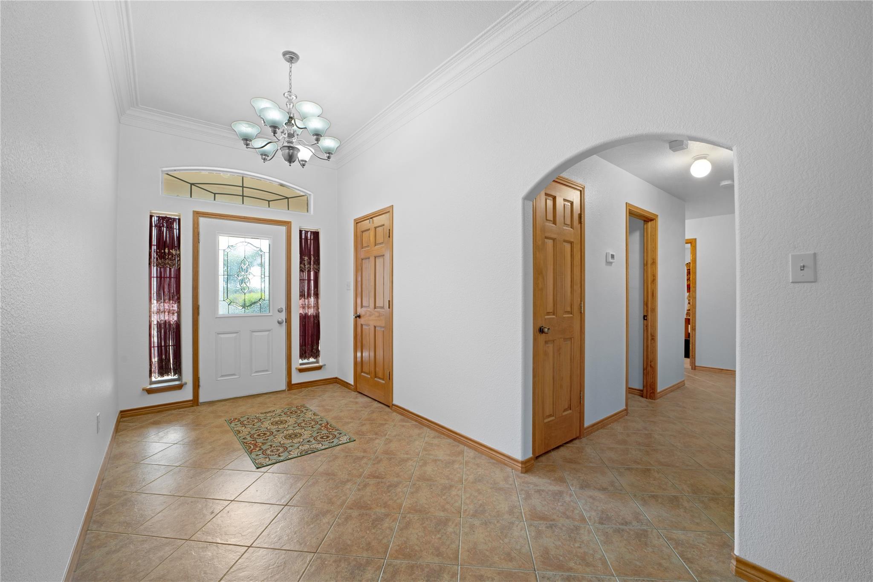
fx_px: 339
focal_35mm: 14
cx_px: 436
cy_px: 291
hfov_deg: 104.3
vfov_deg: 81.2
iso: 100
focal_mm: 14
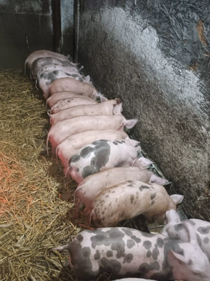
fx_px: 227
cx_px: 104
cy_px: 144
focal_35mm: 28
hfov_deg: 49.7
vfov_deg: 63.5
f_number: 1.9
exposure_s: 1/33.3
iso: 5205
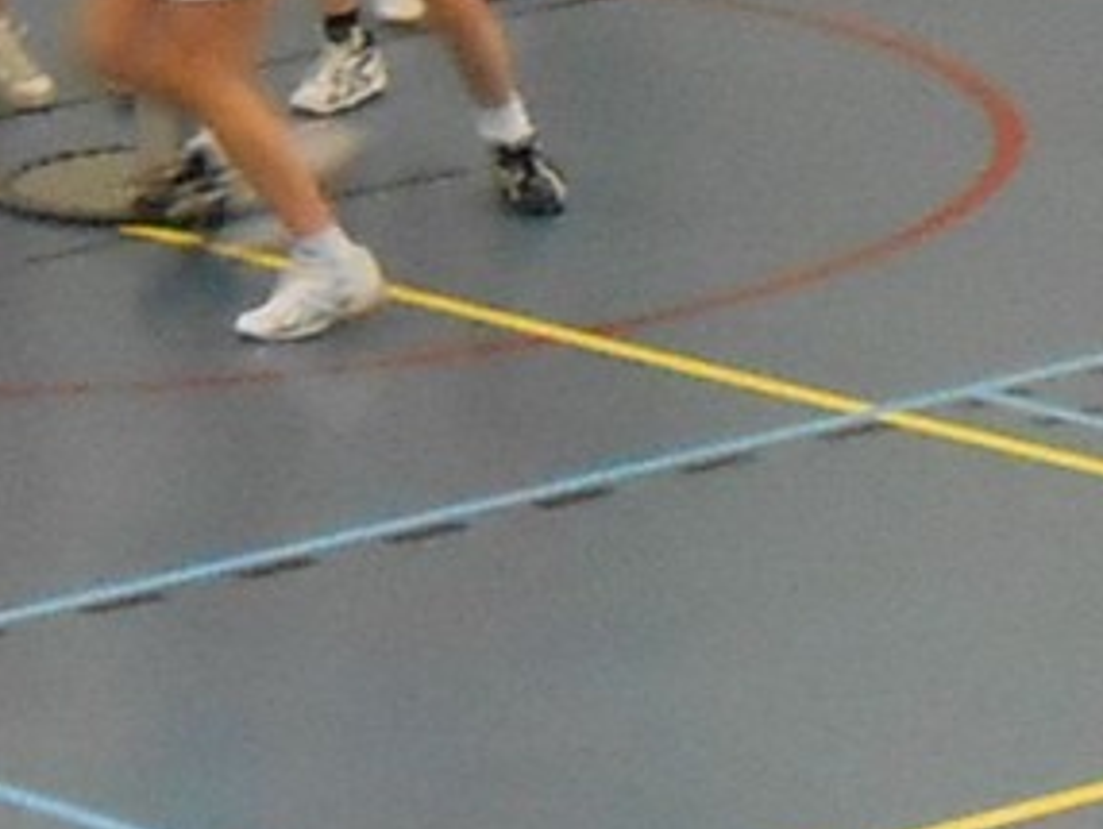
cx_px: -251
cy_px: -544
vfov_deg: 10.4
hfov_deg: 14.0
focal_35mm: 136
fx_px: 4337
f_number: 4.2
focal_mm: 6.8
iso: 320
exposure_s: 1/30
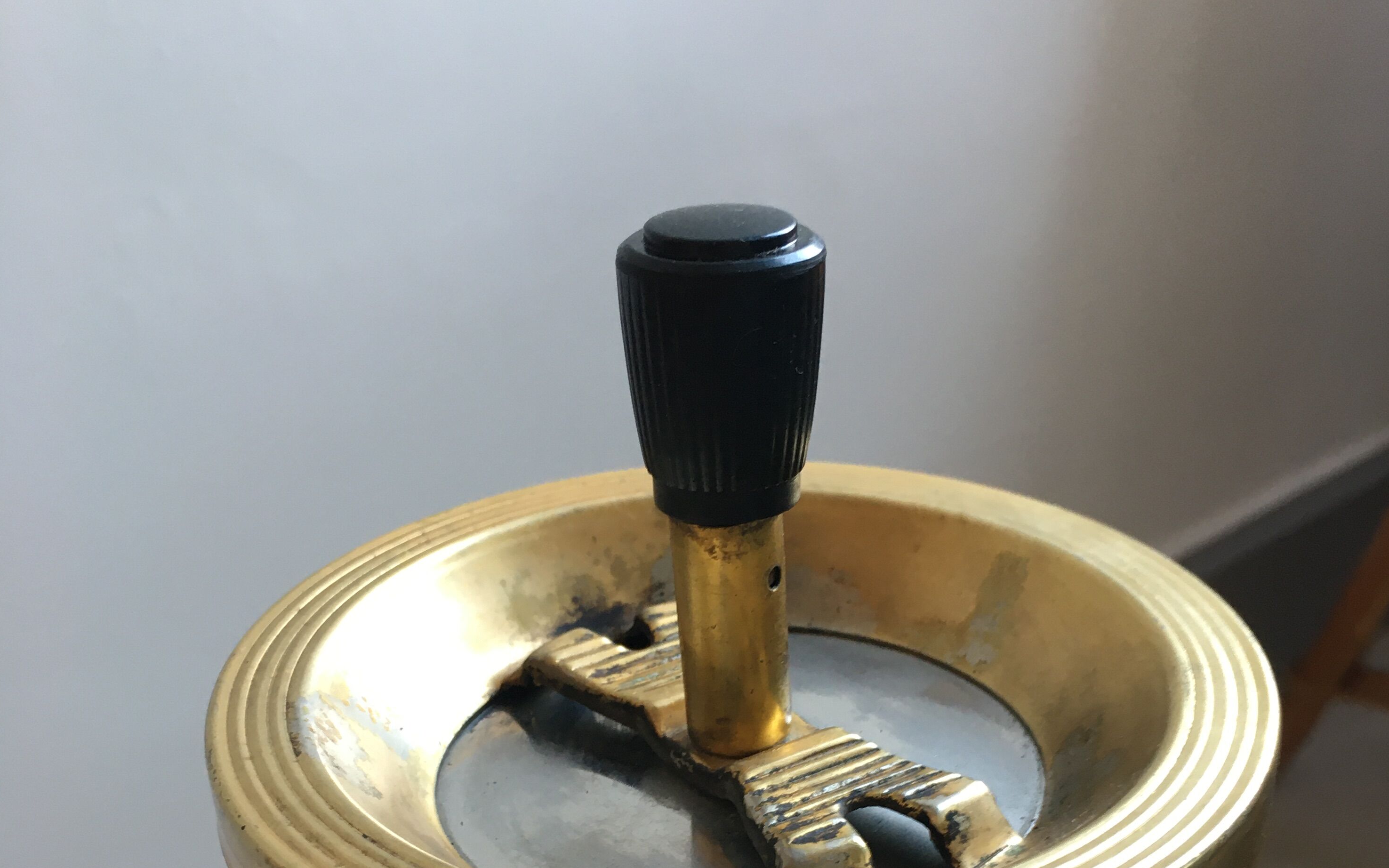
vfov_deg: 29.1
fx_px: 1590
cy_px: 805
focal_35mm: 42
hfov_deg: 47.2
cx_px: 709
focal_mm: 4.15
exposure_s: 1/33
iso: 64
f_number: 2.2
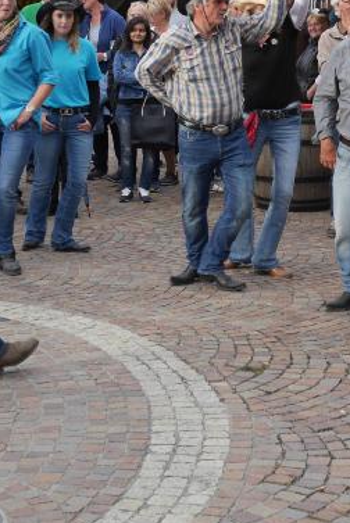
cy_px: 191
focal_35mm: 97
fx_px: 1412
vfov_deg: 21.0
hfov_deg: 14.0
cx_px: 331
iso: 200
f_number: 5
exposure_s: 1/125
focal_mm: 22
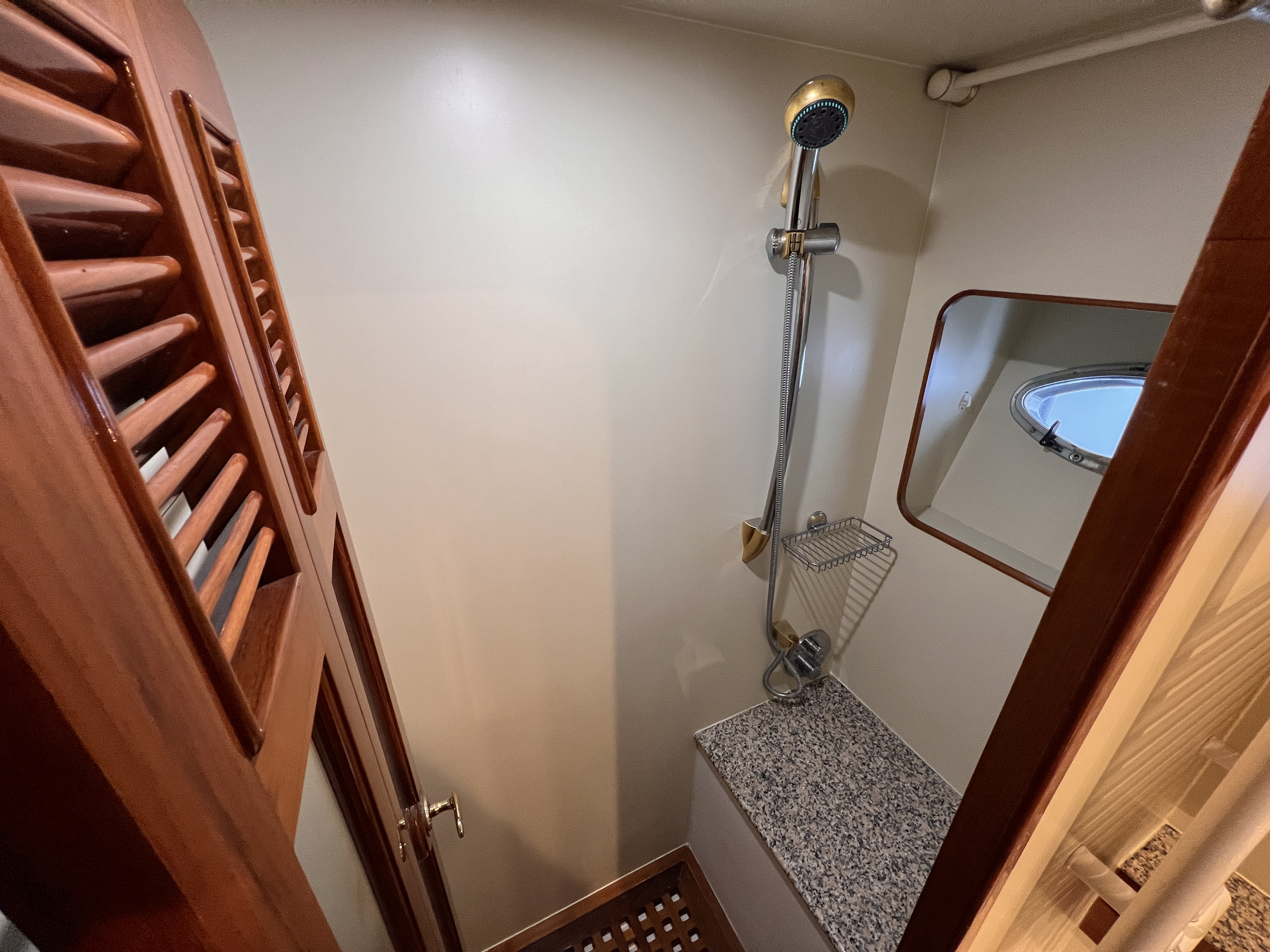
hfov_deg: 106.2
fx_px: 477
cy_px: 476
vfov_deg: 89.9
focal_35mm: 13
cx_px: 635
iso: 250
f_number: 1.8
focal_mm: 1.57
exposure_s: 1/90
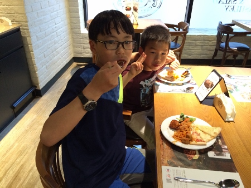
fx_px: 218
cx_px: 126
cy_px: 94
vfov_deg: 46.8
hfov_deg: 59.9
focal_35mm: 30
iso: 200
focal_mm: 4.12
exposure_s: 1/30
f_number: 2.2
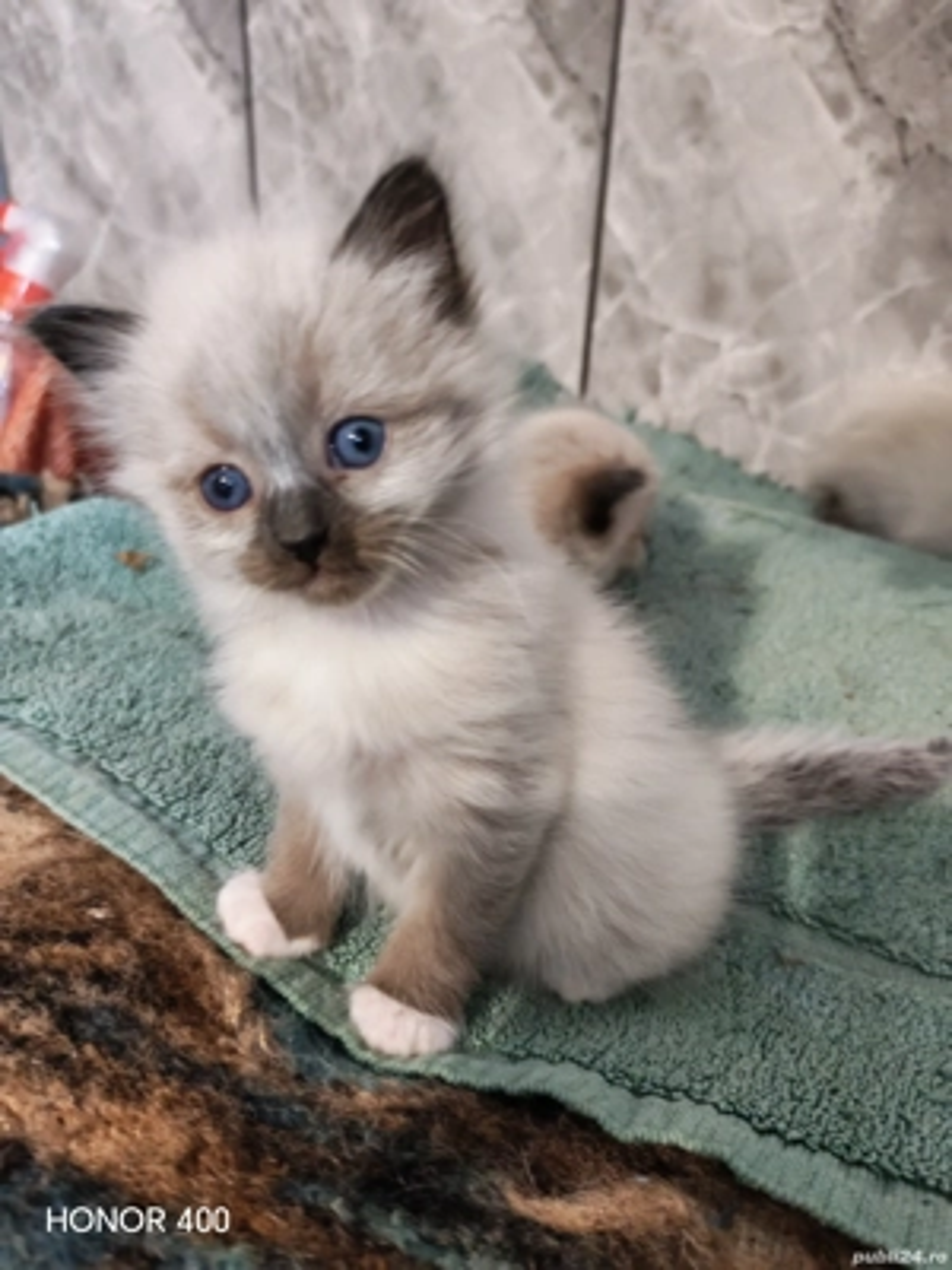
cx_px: 476
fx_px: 990
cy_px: 635
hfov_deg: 51.4
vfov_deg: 65.3
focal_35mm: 27
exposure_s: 1/20
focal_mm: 6.12
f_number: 1.9
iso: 3200
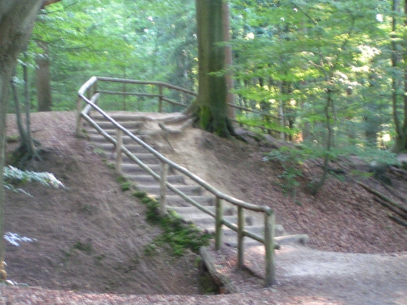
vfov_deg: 18.0
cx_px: 204
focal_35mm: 82
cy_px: 152
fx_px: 964
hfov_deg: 23.8
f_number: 3.2
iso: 200
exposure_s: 1/5
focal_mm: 12.6
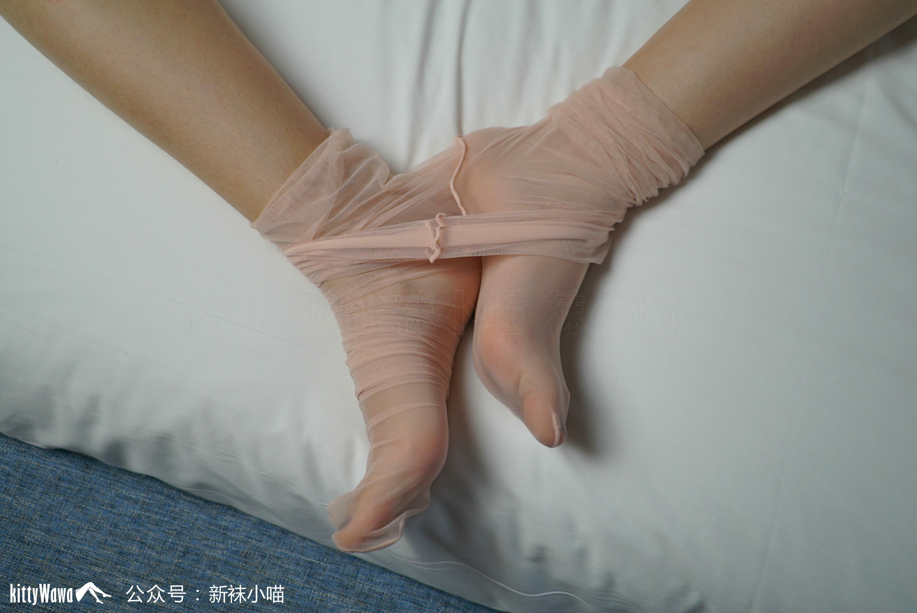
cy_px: 306
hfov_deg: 46.4
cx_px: 458
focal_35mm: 42
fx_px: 1070
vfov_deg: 31.9
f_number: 4.5
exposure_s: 1/60
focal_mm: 42
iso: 320
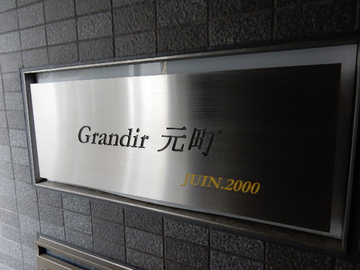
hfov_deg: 69.4
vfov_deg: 54.9
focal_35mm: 25
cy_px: 135
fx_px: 260
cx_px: 180
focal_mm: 4.5
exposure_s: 1/30
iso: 280
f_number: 3.7
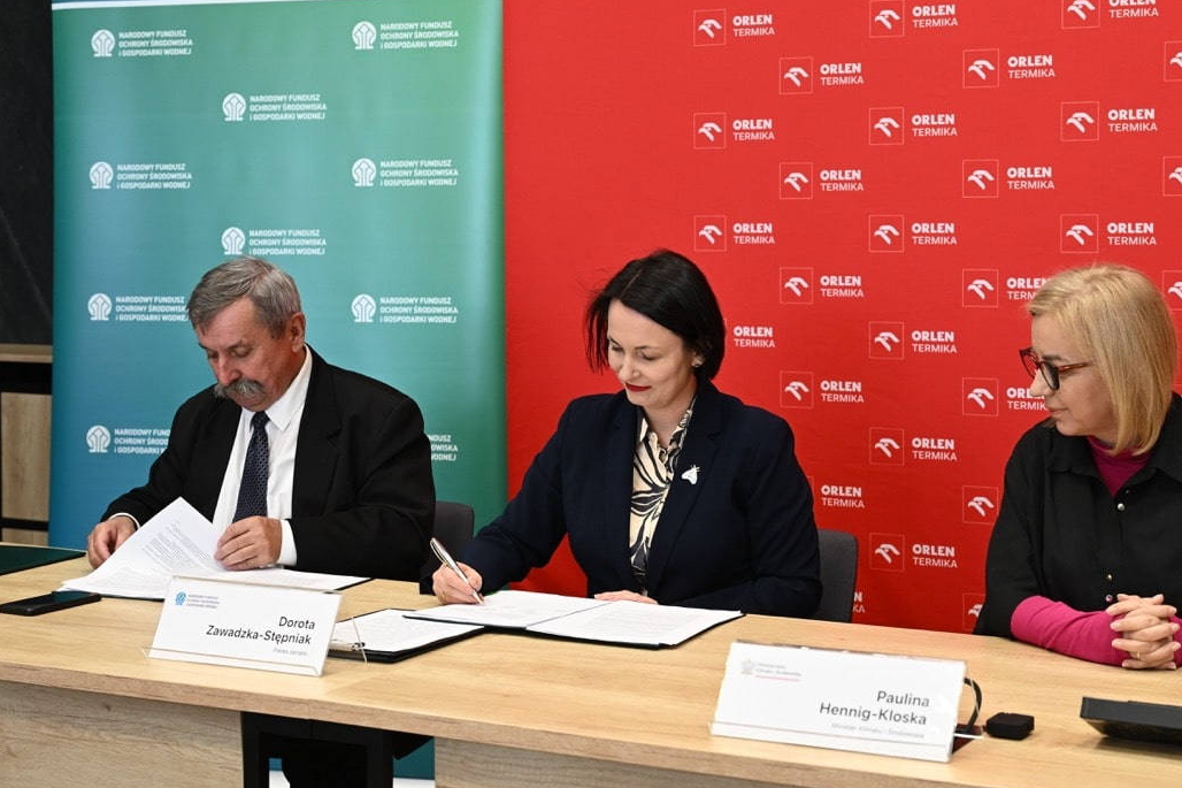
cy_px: 313
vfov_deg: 22.2
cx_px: 677
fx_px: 2002
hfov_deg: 32.8
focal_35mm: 61
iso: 800
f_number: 4
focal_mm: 49
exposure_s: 1/160
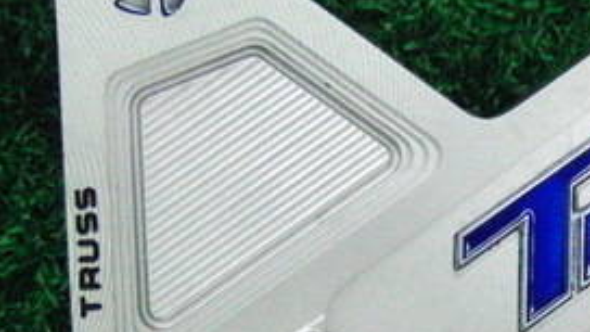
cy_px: 204
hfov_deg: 21.8
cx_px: 553
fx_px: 1486
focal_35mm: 95
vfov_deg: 12.7
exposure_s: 1/640
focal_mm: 6.42
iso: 3200
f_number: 3.6
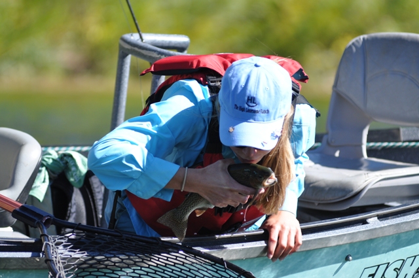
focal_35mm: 300
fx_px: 3487
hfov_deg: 6.9
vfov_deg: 4.6
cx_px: 210
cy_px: 139
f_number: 3.5
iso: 400
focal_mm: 200
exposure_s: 1/2000
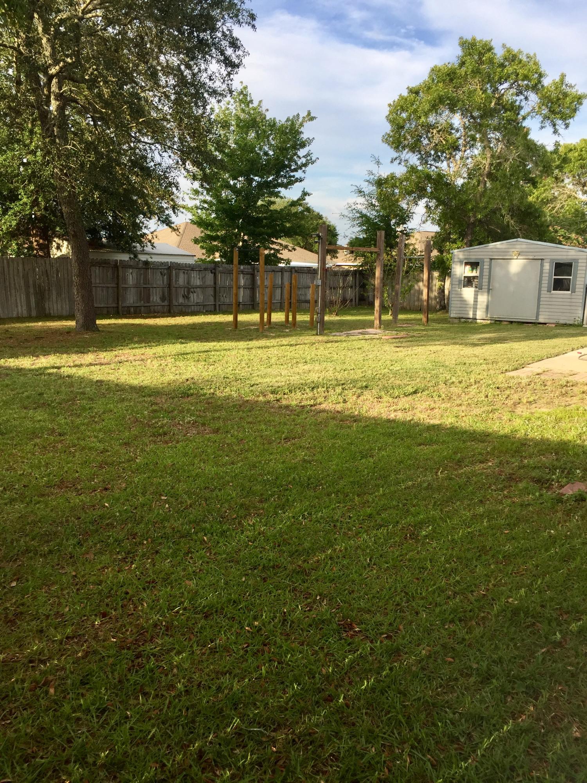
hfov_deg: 48.2
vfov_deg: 61.7
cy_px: 392
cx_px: 294
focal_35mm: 29
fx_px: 656
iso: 32
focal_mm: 4.15
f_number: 2.2
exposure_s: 1/706
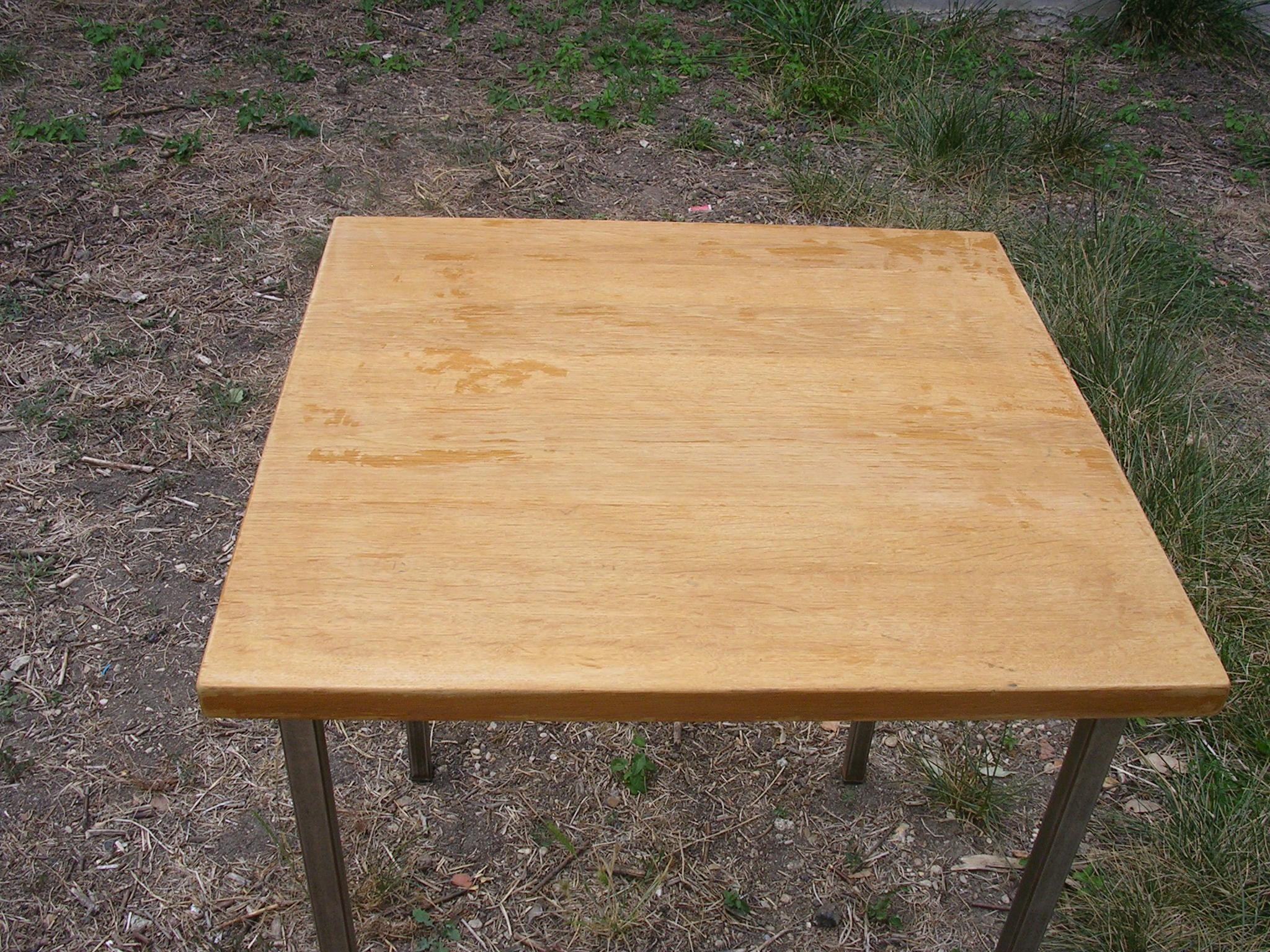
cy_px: 476
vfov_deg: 37.7
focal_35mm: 38
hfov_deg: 49.0
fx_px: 1394
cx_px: 635
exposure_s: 1/156
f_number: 5.6
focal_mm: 5.8
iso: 50
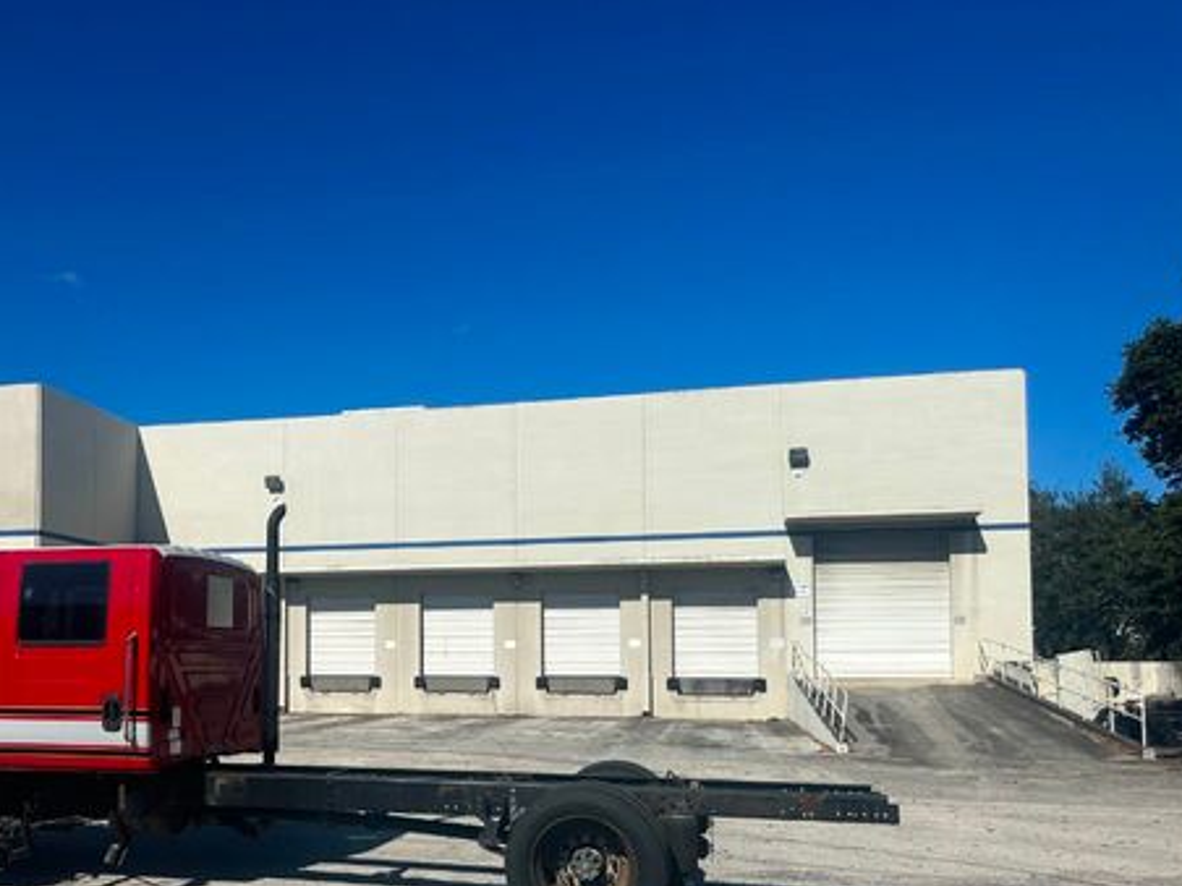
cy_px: 617
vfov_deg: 41.1
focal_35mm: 34
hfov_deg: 52.6
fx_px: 1161
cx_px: 369
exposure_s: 1/10753
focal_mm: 6.86
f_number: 1.78
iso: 80
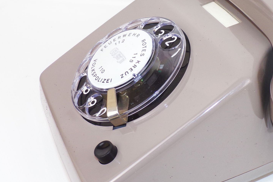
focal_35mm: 62
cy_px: 93
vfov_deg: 21.9
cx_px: 216
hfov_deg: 31.6
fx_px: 470
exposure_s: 1/40
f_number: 3.3
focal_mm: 6.6
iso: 80
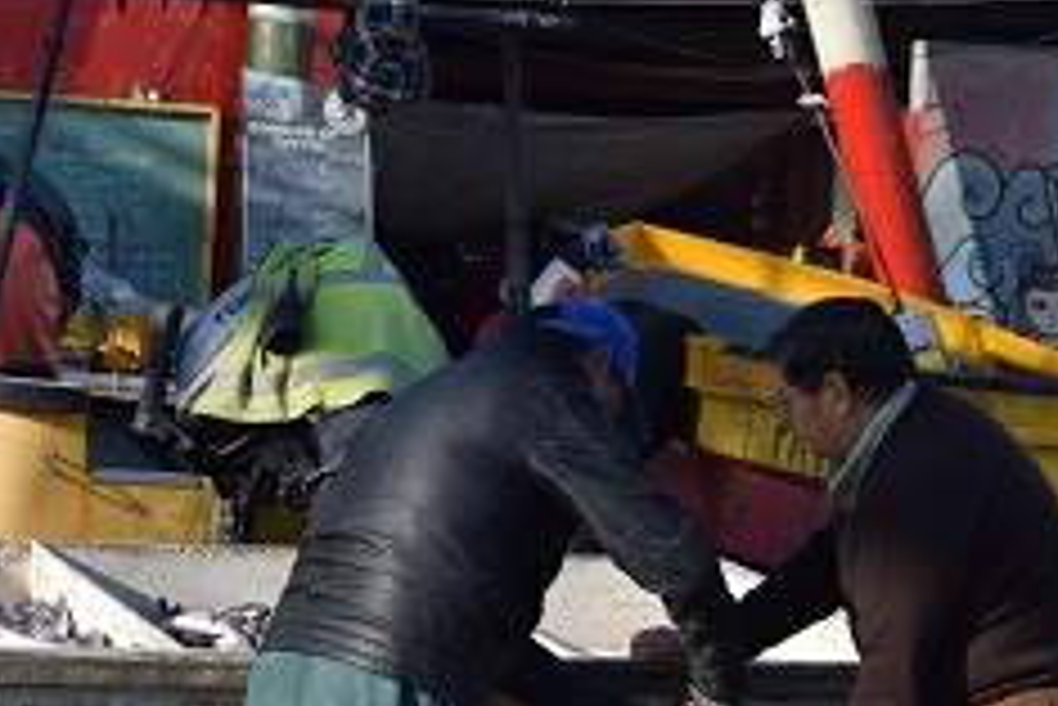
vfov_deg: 10.5
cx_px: 196
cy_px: 519
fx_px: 3823
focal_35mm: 130
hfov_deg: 15.6
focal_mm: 48
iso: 200
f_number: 9
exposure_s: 1/320
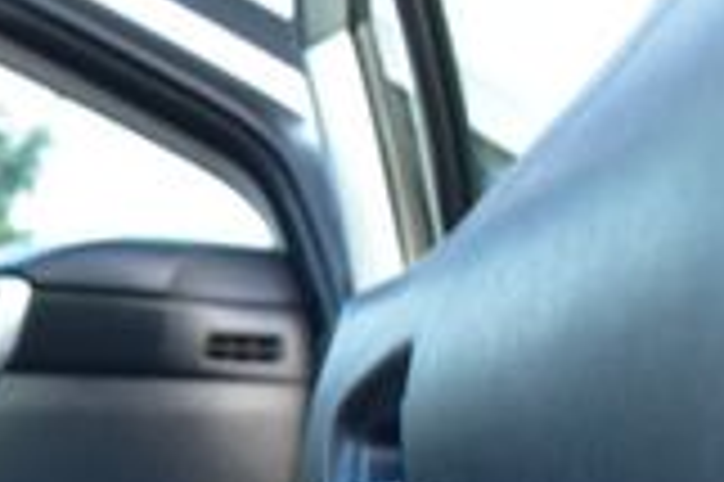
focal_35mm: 107
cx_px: -526
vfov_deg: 12.2
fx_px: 2150
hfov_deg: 16.4
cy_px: 716
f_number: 5.6
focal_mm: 18
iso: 1600
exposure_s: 1/15
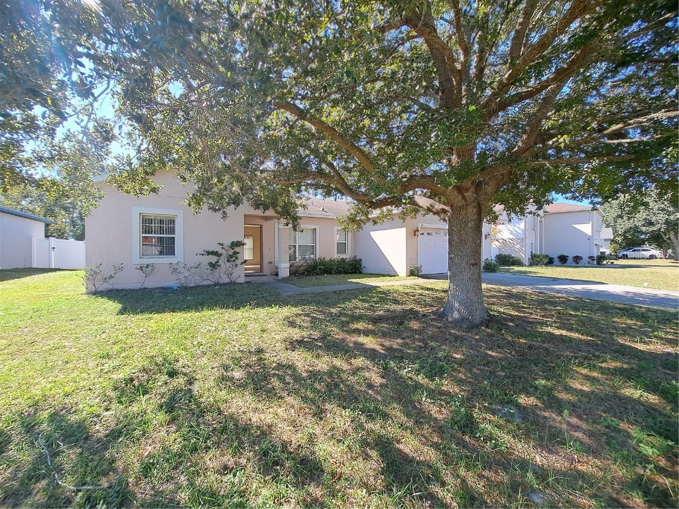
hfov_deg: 106.2
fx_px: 255
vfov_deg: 89.9
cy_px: 254
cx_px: 340
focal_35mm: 13
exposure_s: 1/383
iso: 50
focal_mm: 1.74
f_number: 2.2
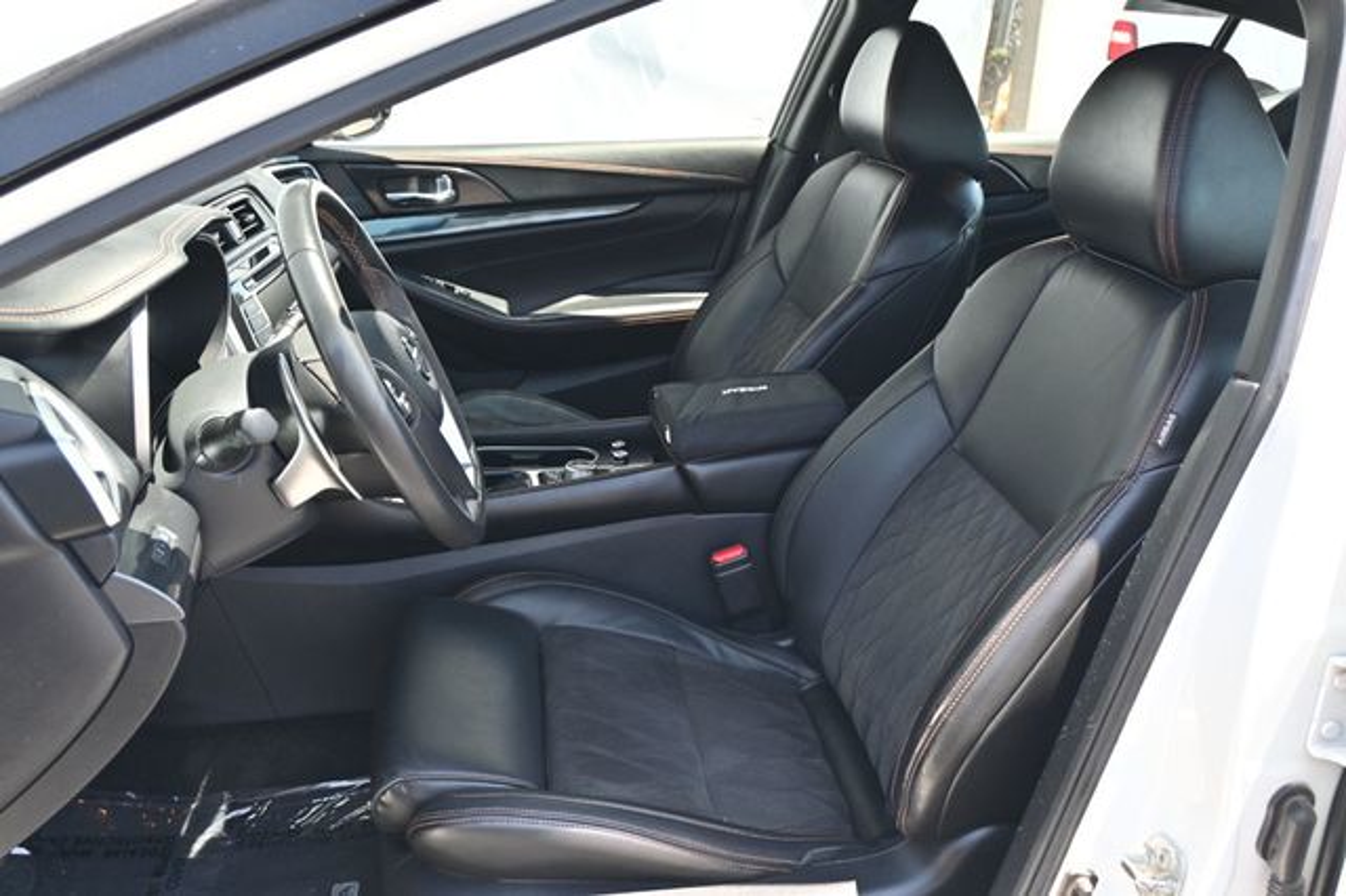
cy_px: 448
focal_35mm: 32
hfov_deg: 58.4
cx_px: 673
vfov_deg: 40.8
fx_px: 1205
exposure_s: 1/200
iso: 400
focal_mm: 21.5
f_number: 4
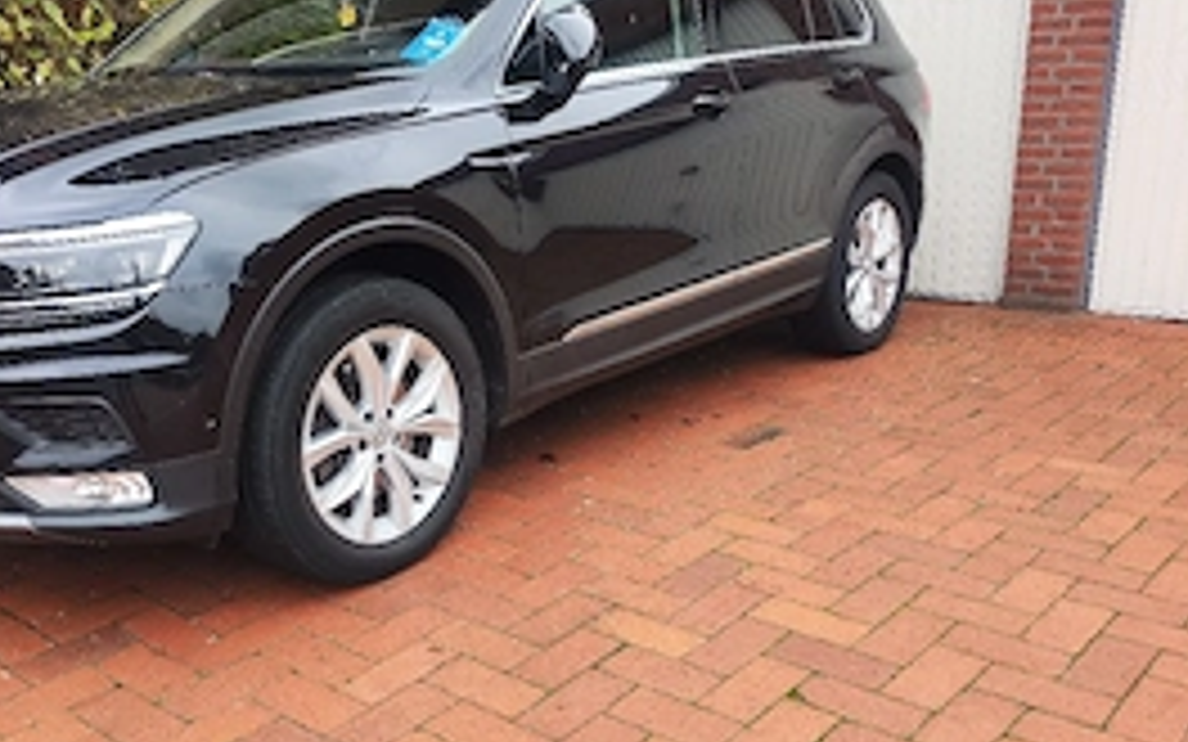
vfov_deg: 34.2
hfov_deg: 52.7
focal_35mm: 37
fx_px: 1198
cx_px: 572
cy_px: 472
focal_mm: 7.01
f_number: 1.69
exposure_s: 1/100
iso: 80
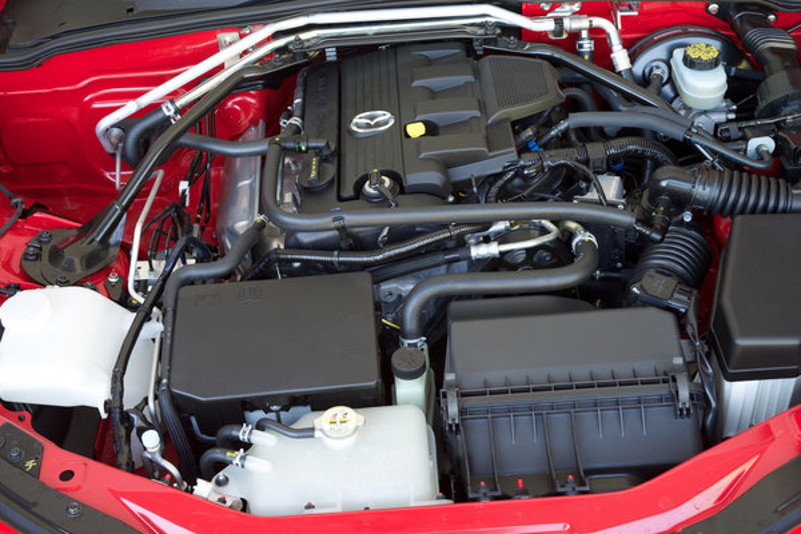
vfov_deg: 27.0
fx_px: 1112
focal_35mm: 50
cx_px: 400
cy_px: 267
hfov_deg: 39.6
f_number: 14
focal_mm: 50
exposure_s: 1/2.5
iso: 100
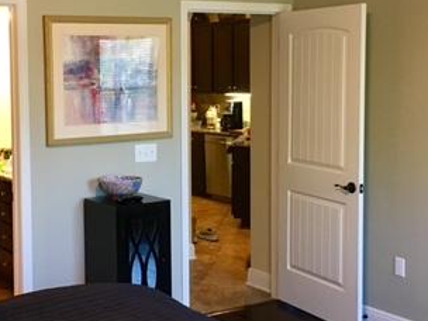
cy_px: 128
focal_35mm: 61
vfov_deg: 24.0
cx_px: 118
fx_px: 754
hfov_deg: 31.2
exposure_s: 1/30
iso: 125
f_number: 2.2
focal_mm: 4.15
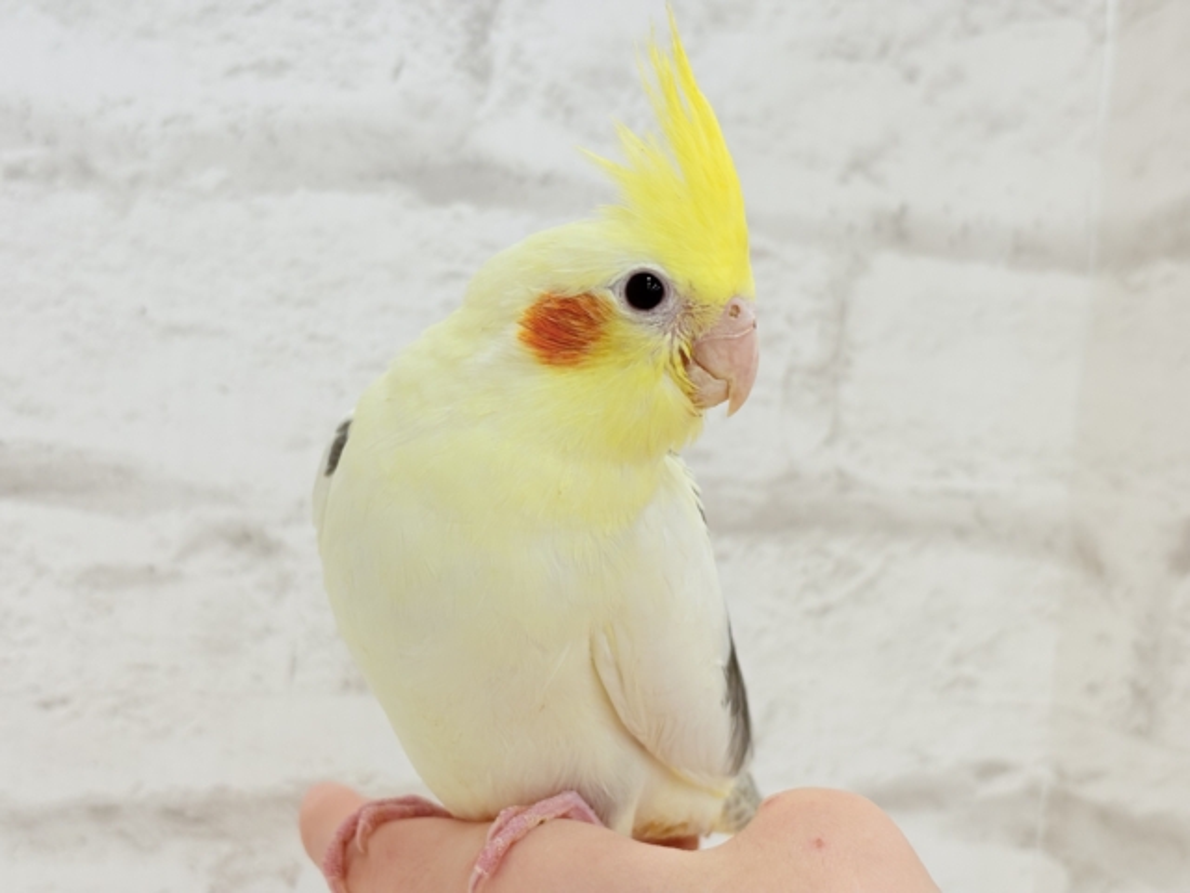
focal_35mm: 52
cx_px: 595
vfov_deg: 28.0
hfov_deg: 36.8
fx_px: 1788
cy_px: 446
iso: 64
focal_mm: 5.96
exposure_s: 1/100
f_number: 1.6
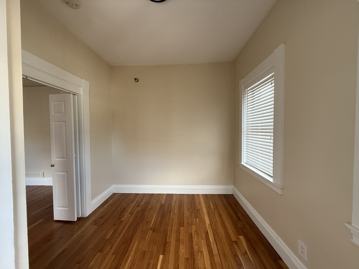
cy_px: 134
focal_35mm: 14
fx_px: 145
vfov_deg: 85.7
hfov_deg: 102.1
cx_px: 180
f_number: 2.2
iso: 125
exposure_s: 1/99
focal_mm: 2.22
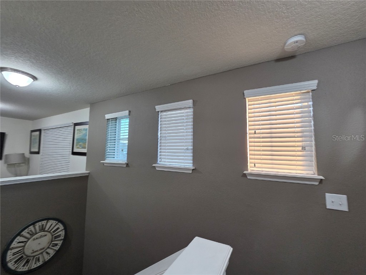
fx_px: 137
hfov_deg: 106.2
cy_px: 138
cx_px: 183
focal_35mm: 13
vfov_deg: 89.9
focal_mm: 2.2
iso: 200
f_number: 2.2
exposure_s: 1/60
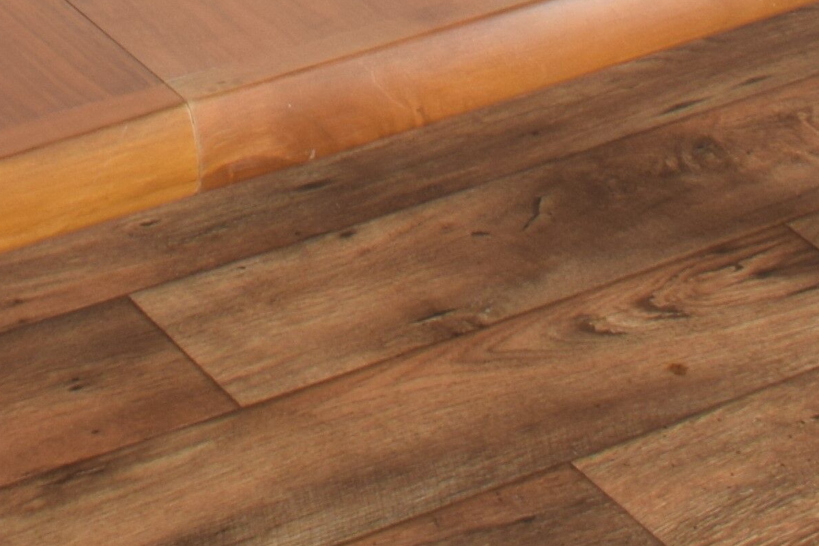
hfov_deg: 13.6
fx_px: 3412
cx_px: 161
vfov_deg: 8.4
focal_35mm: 150
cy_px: -714
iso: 100
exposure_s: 4
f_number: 25
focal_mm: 20
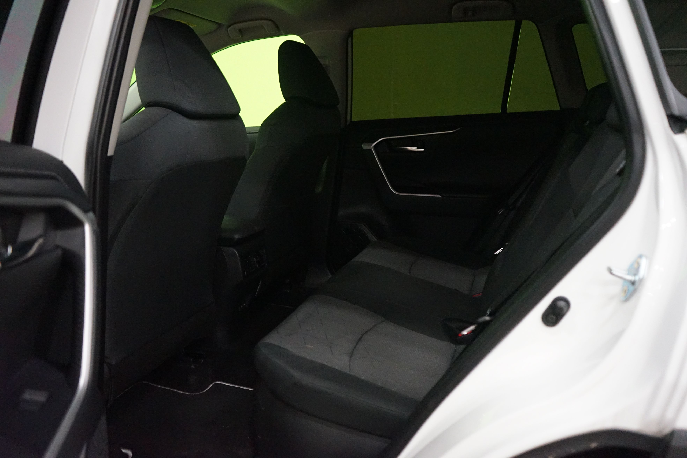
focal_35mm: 29
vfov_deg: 45.0
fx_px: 553
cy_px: 229
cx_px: 344
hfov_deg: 63.7
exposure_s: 1/50
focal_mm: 29
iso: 6400
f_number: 3.5
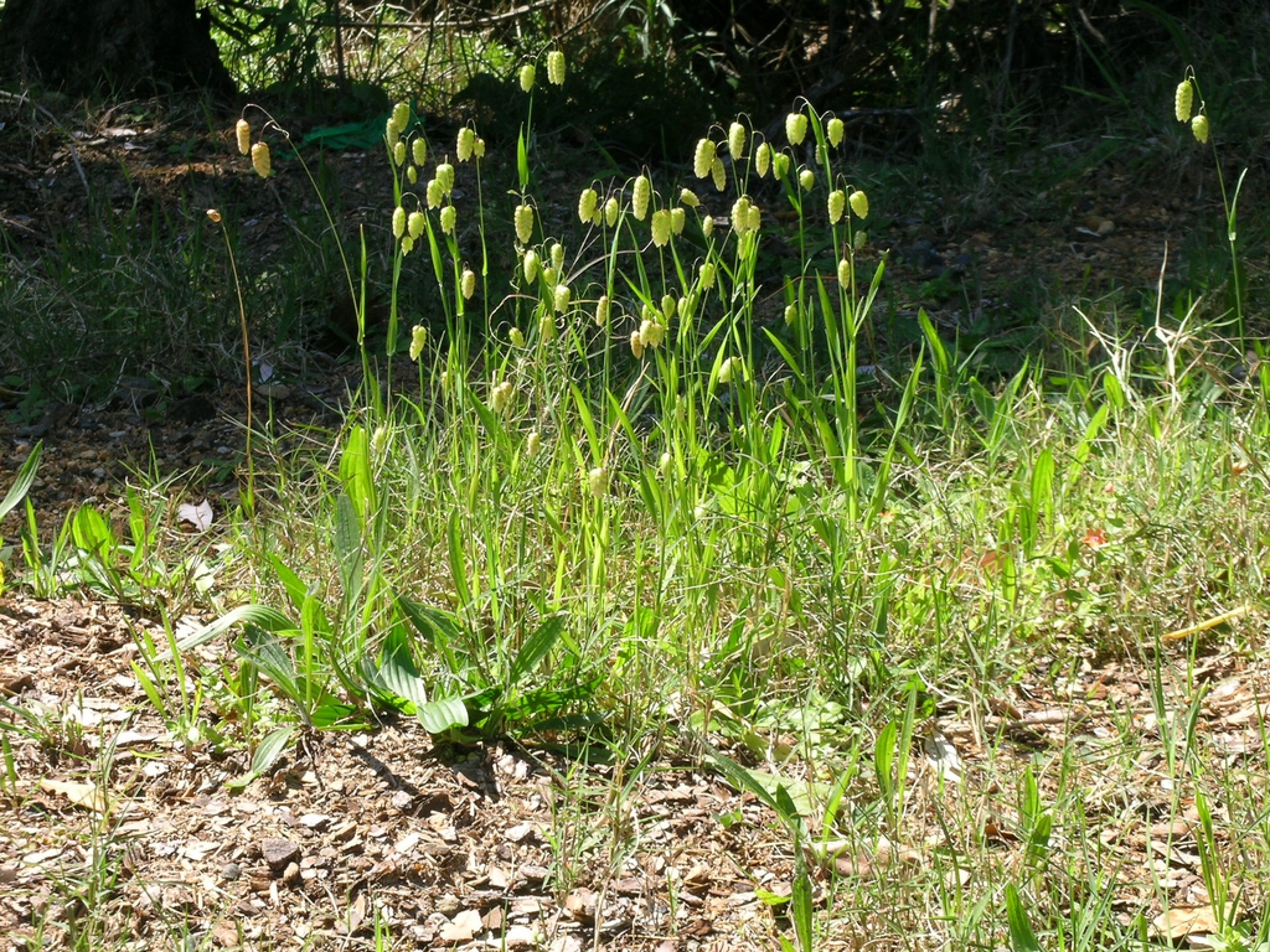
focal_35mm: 95
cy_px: 476
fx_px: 3485
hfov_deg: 20.7
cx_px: 635
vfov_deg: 15.6
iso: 50
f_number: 7.8
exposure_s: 1/76.2
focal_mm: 19.8
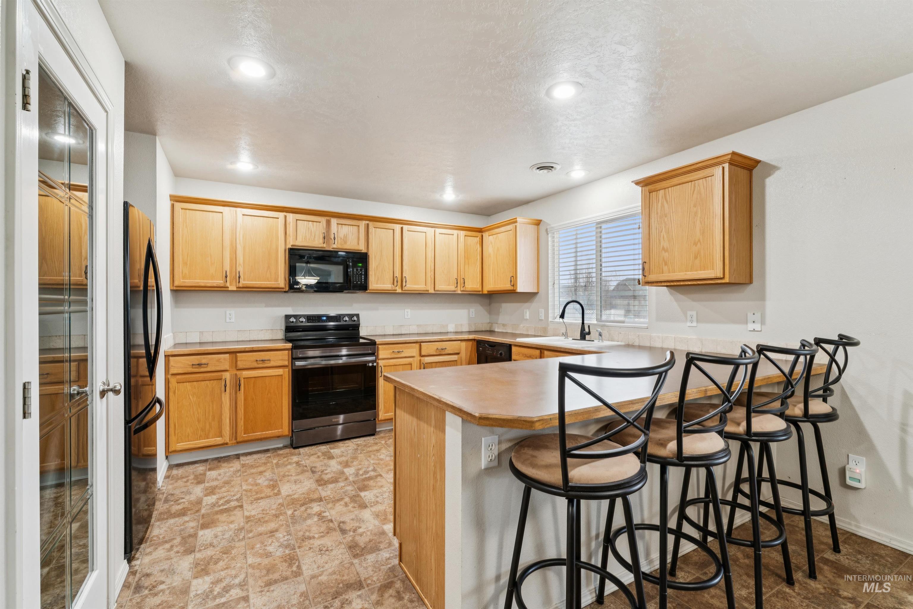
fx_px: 406
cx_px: 456
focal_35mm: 16
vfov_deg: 73.7
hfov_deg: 96.7
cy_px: 304
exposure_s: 1/2.5
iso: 400
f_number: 13
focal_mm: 16
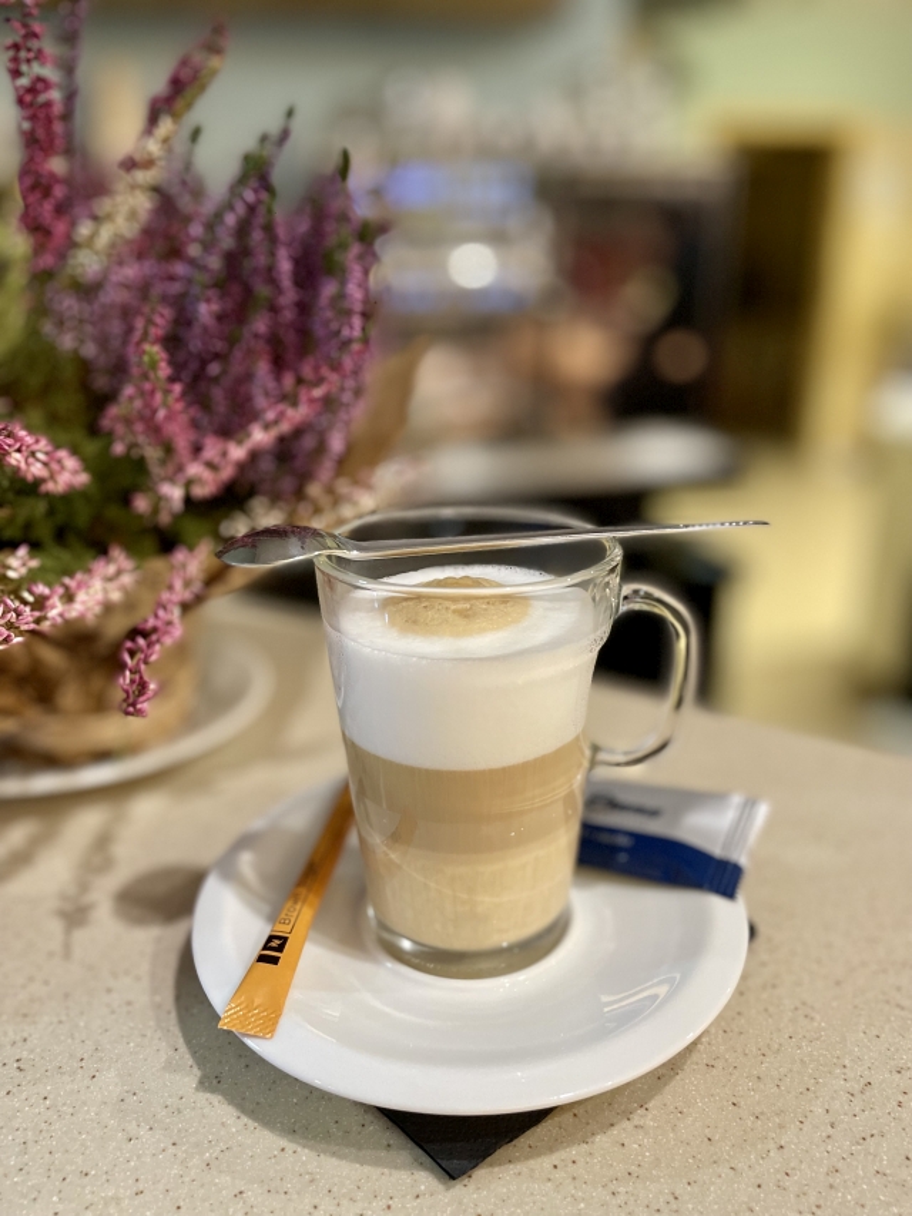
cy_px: 608
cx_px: 456
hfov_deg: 53.1
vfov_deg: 67.3
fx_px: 913
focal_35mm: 26
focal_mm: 4.2
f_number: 1.6
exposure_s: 1/50
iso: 250
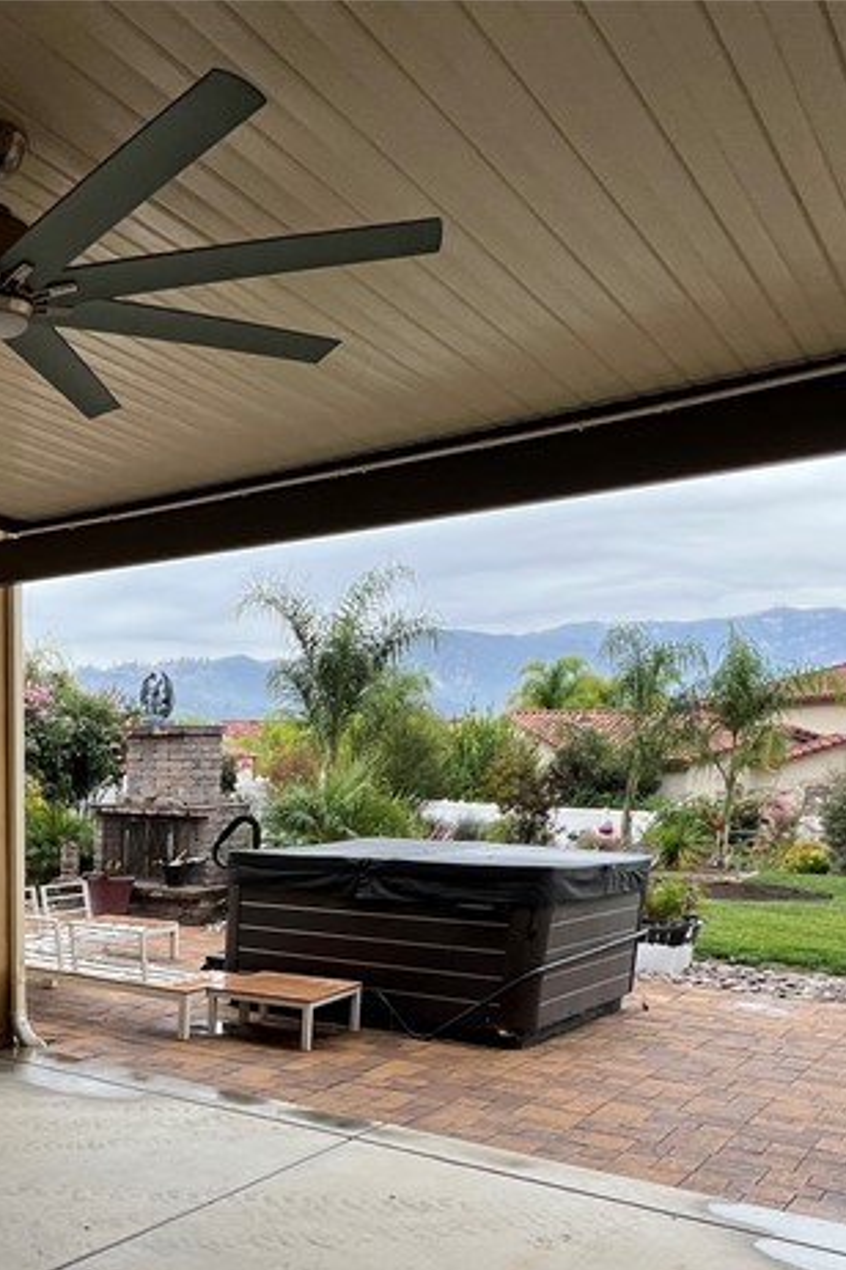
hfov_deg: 39.1
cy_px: 1053
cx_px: 22
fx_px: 1057
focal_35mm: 30
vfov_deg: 56.4
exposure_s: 1/99
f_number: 1.8
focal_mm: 1.57
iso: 40
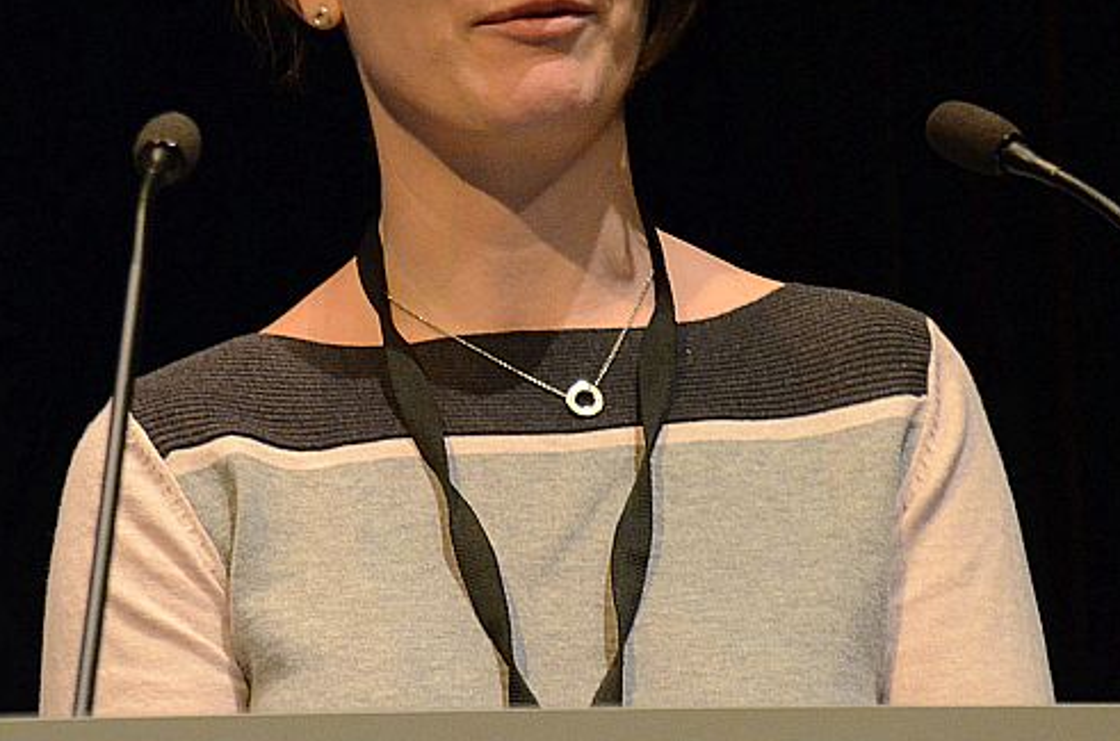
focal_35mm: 330
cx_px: 525
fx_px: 10238
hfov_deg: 6.3
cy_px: 180
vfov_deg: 4.1
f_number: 7.1
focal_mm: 135
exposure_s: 1/60
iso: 4000
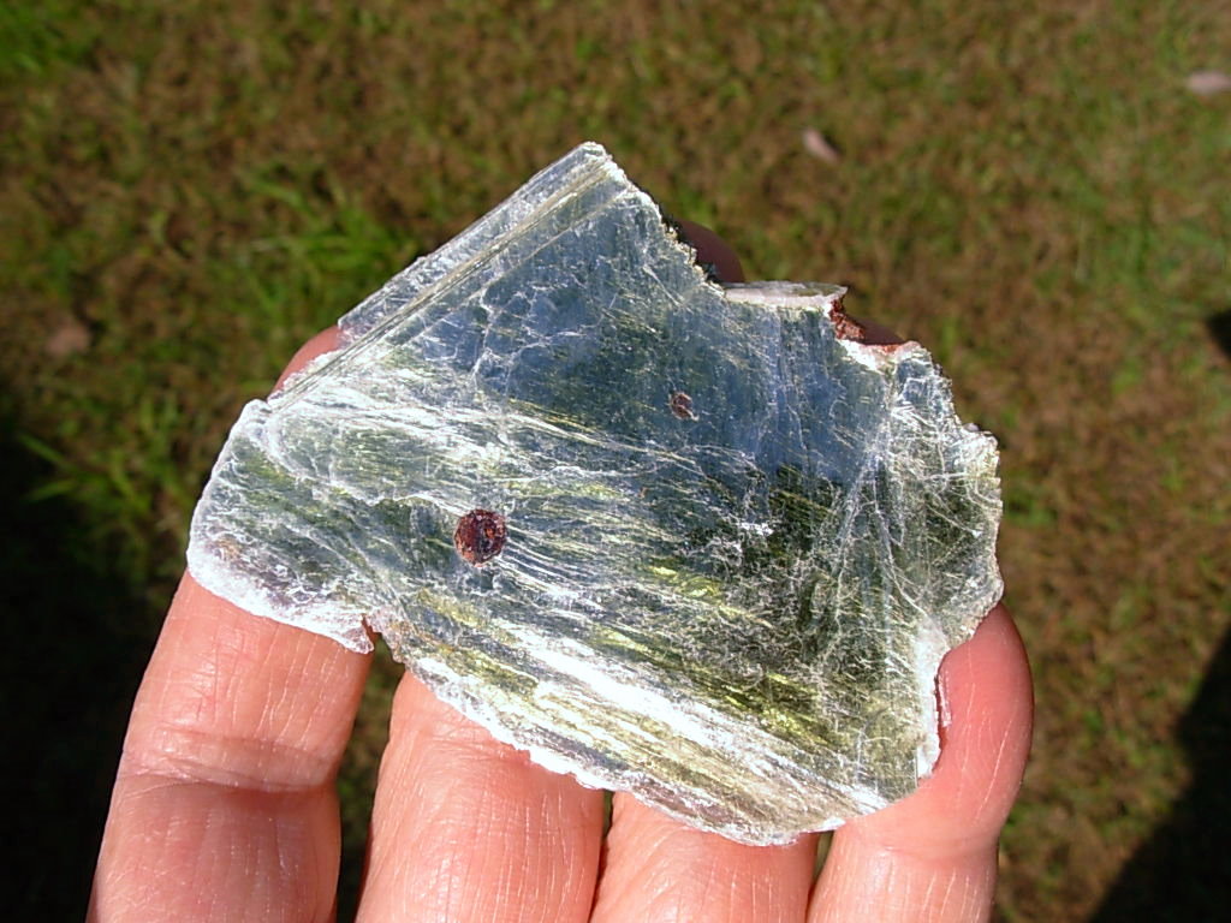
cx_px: 616
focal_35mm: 38
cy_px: 462
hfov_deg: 49.0
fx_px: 1351
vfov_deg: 37.7
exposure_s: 1/745
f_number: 4.9
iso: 50
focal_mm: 6.3
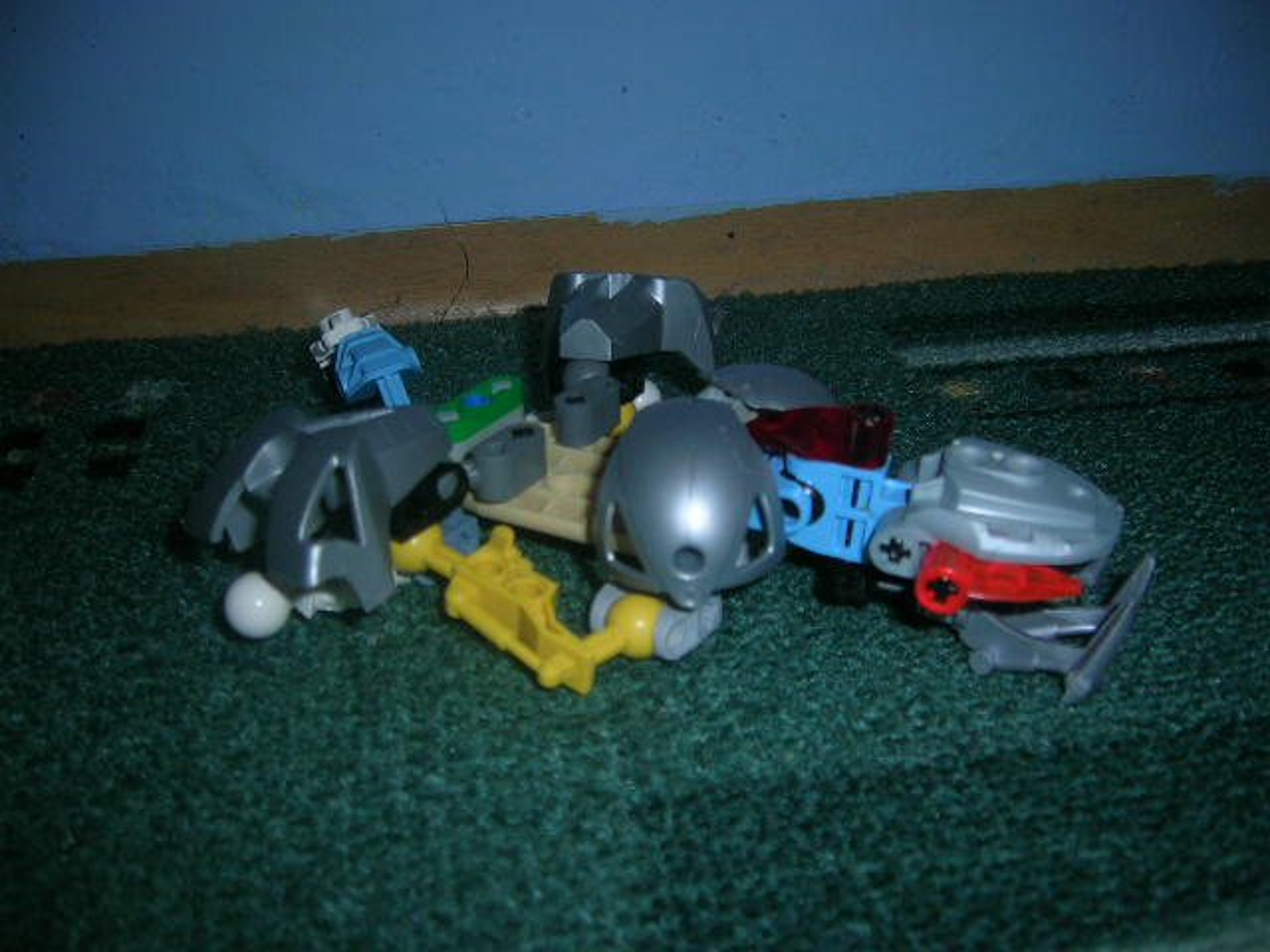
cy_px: 476
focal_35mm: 35
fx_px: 1284
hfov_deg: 52.6
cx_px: 635
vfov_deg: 40.7
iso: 50
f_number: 2.8
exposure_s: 1/60.1
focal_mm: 5.4
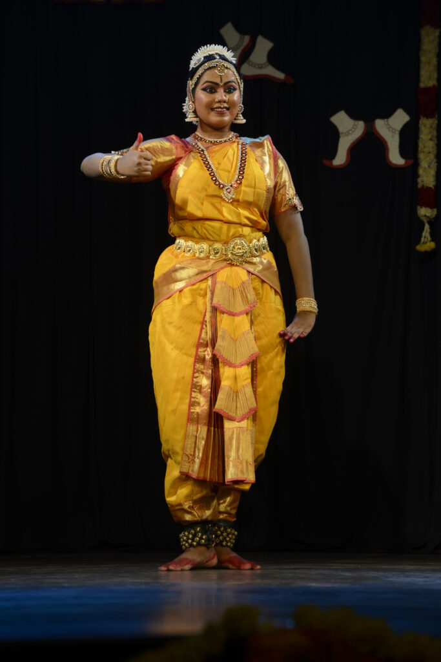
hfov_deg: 8.9
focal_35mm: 155
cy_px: 331
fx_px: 2847
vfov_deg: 13.2
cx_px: 220
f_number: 7.1
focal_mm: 155
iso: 400
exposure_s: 1/100
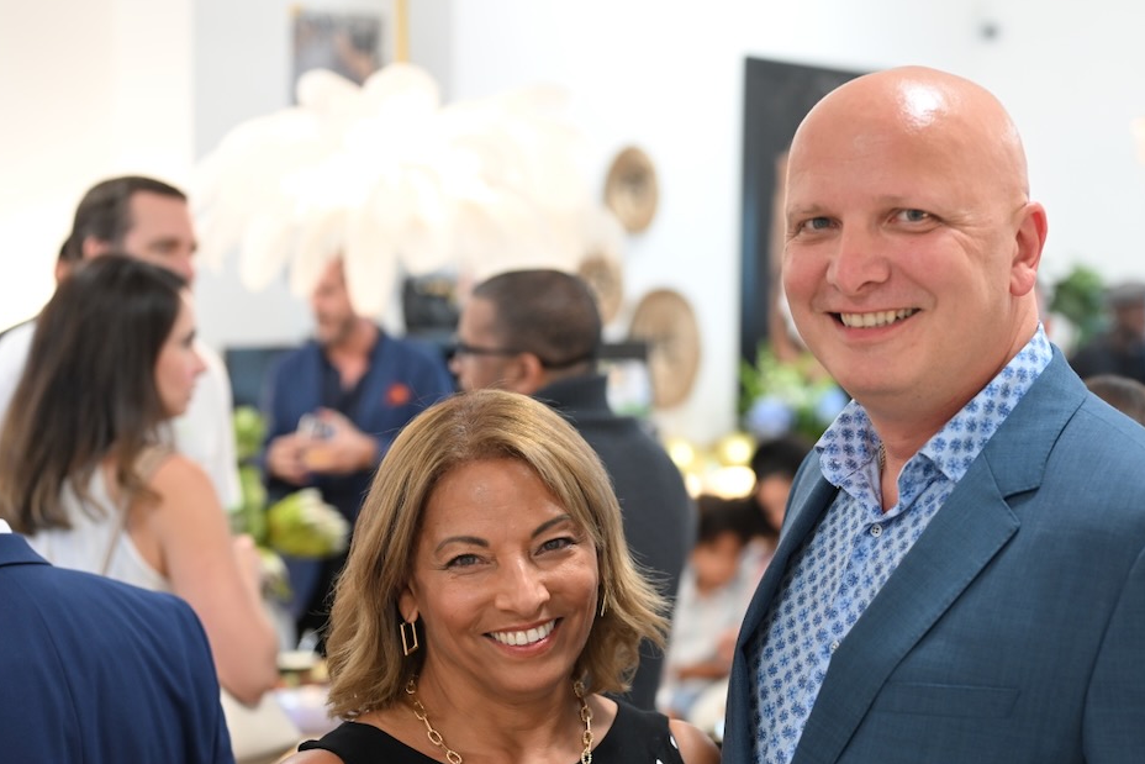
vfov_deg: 19.7
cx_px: 714
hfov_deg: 29.1
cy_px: 484
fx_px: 2195
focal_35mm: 69
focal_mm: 50
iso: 900
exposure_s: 1/60
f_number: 2.8
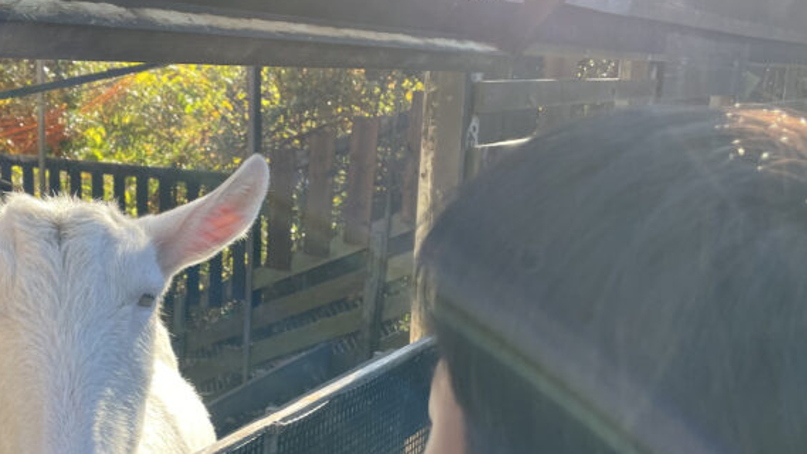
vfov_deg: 23.0
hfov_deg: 39.8
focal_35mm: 51
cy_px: 389
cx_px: 230
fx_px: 1091
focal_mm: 4.2
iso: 32
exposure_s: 1/477
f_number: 1.6
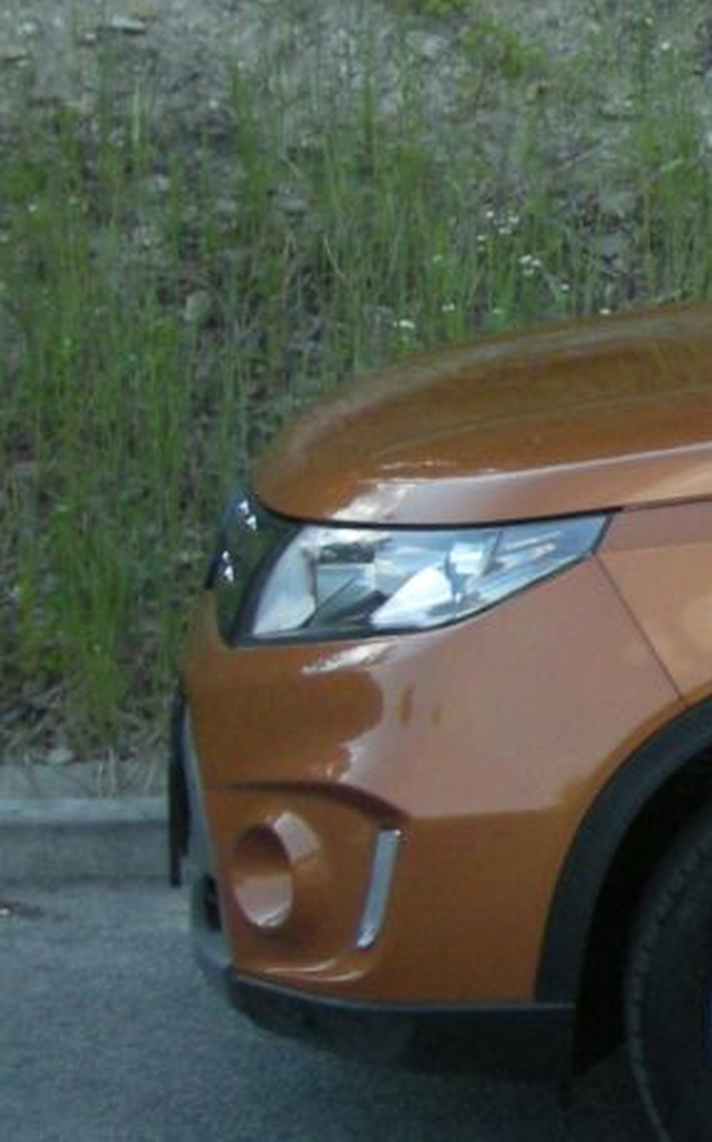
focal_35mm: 117
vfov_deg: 17.8
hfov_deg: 10.0
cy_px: 392
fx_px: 3637
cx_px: 1600
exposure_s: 1/184
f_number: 5.7
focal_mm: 5.7
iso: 200
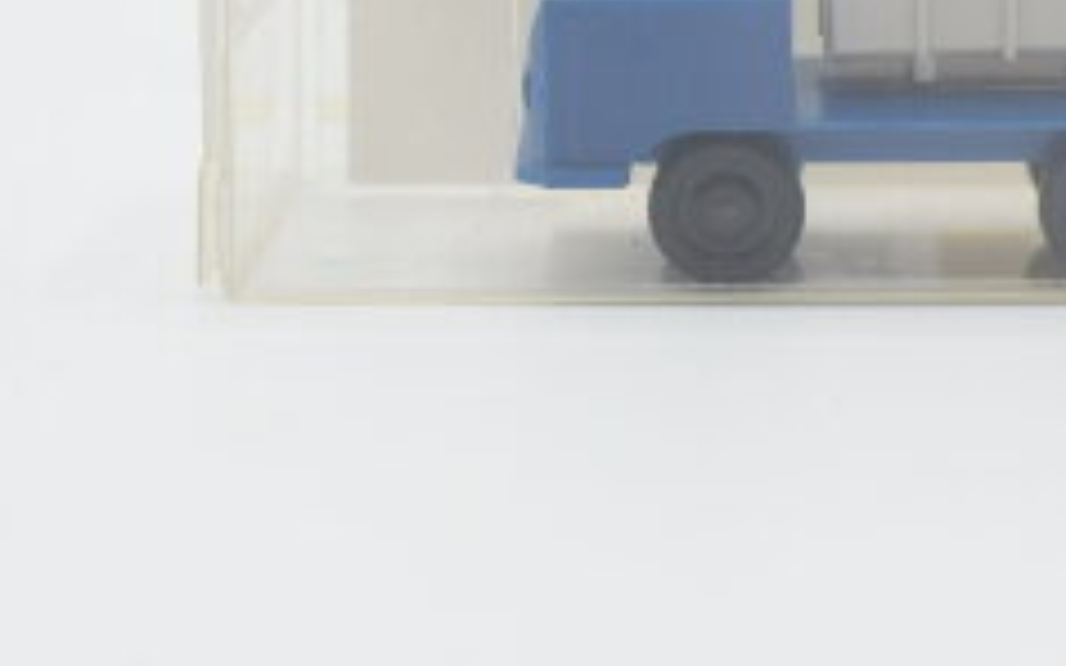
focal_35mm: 135
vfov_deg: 9.6
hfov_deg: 15.3
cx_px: 859
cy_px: 74
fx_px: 3929
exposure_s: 1/125
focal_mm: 35
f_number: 8
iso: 250
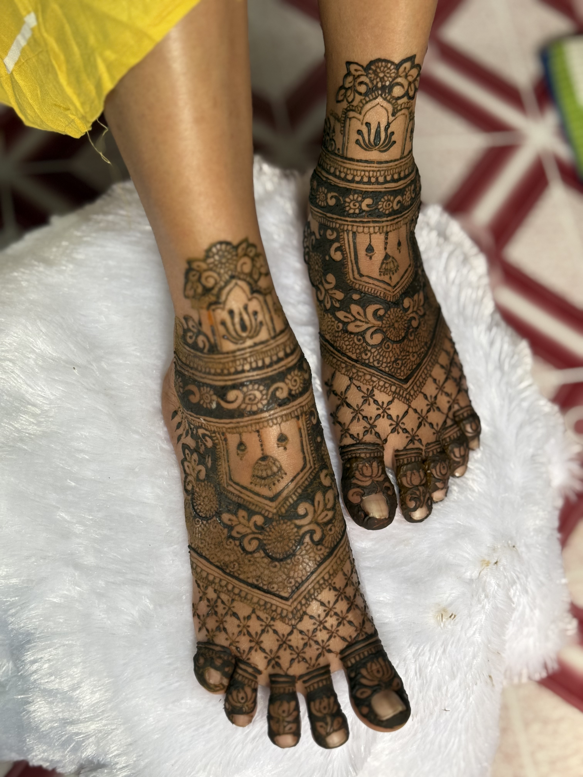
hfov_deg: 30.3
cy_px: 388
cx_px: 292
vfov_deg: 39.7
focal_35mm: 48
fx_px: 1078
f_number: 1.78
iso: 200
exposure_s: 1/50
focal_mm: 6.76
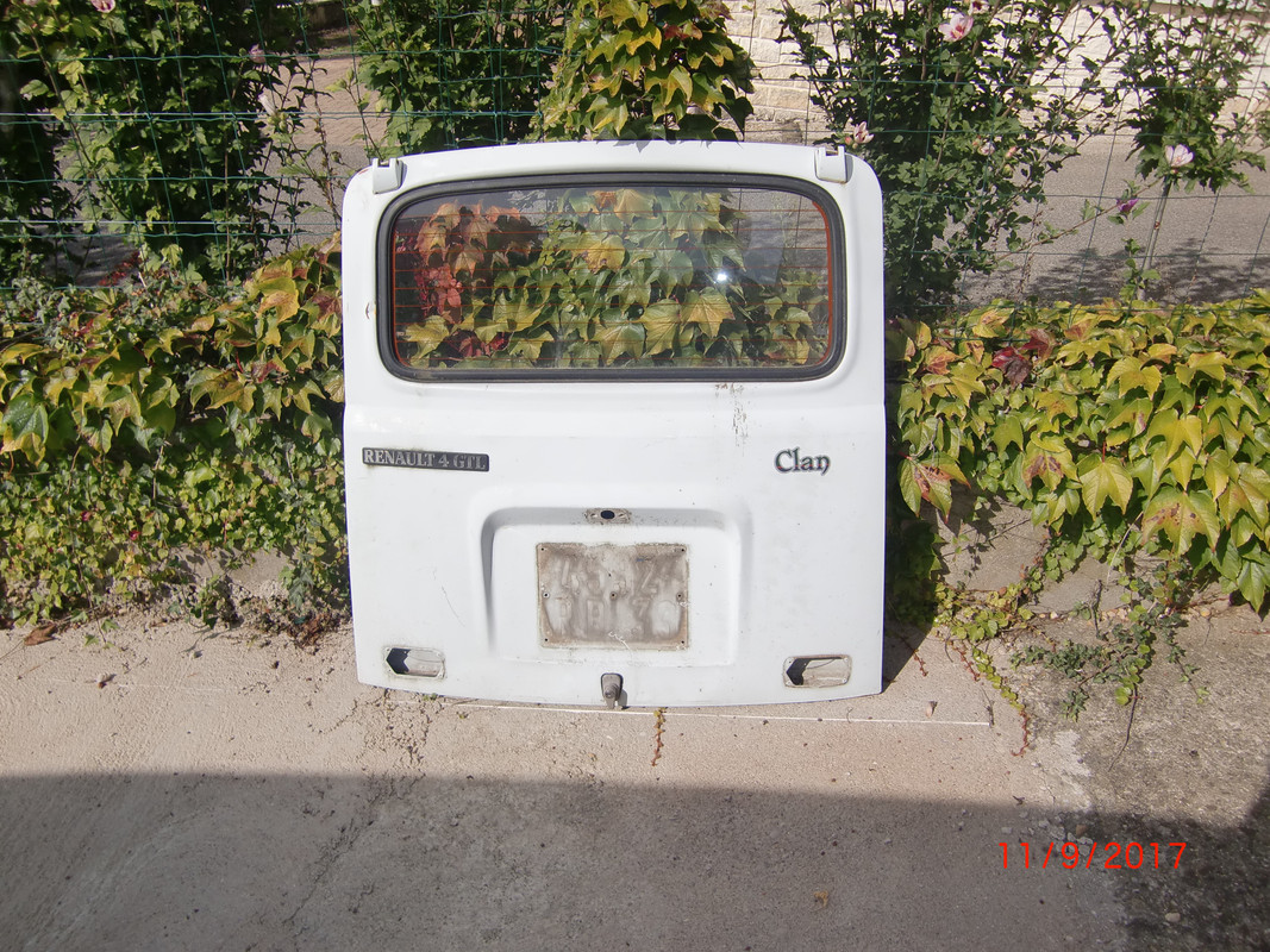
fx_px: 1027
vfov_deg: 49.7
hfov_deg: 63.4
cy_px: 476
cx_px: 635
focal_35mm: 28
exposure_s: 1/320
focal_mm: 4.9
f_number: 7
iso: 64
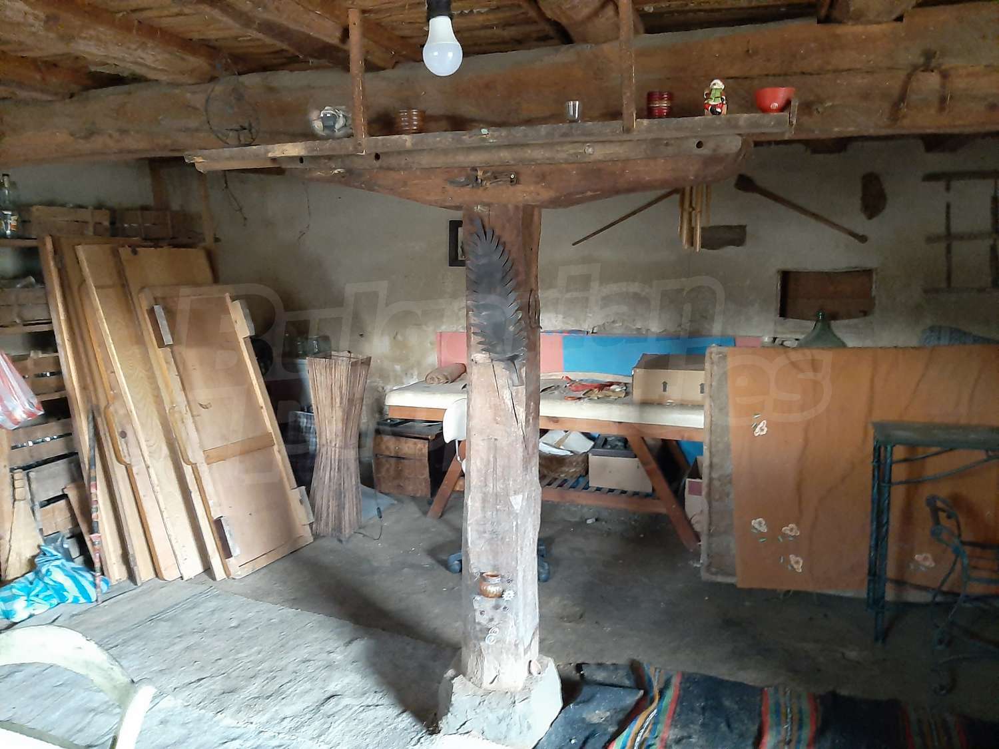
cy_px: 374
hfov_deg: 67.3
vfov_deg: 53.1
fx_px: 750
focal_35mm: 26
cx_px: 500
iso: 1000
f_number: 1.7
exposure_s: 1/10
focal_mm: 3.93
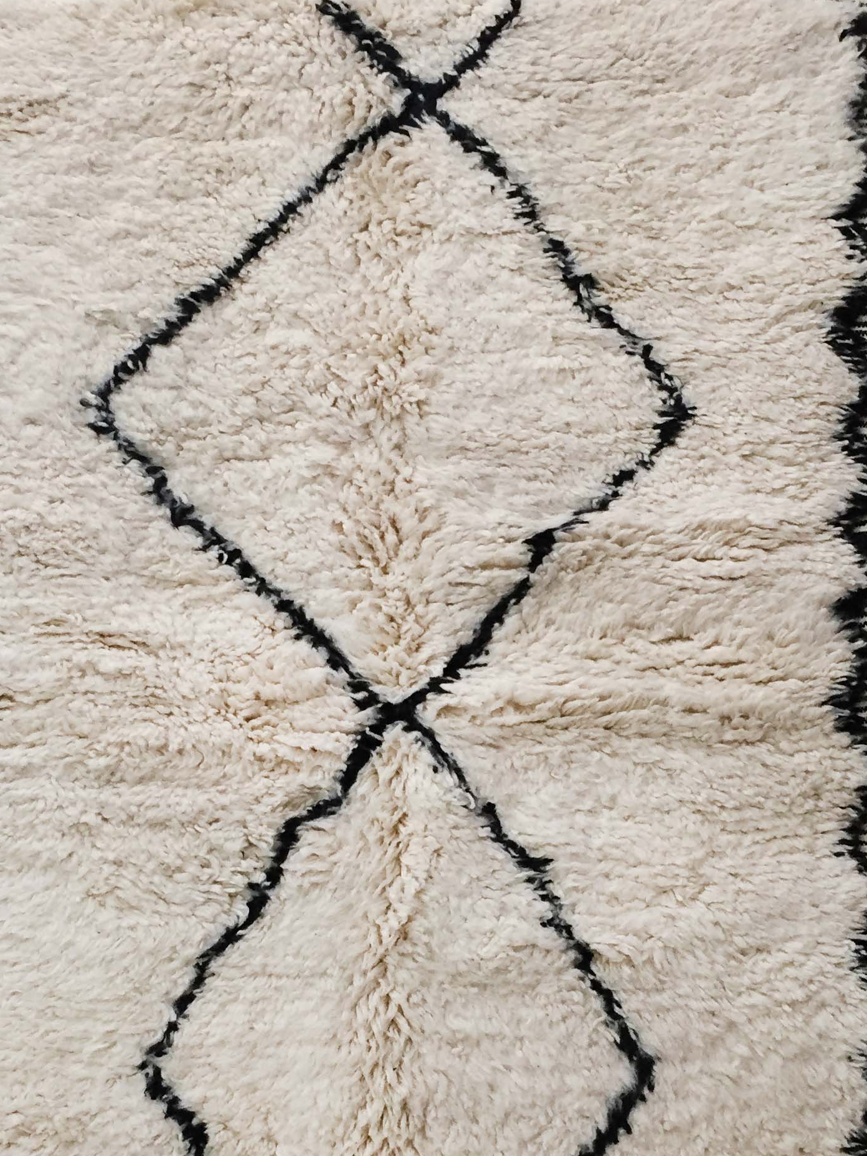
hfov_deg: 28.5
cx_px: 365
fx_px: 1703
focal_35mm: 51
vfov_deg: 37.1
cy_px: 760
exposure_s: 1/33
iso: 160
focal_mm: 4.15
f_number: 2.2
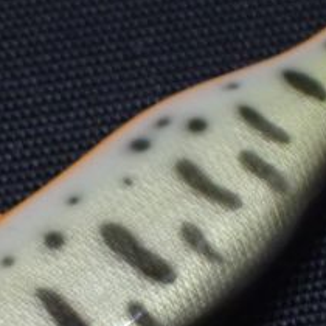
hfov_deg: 6.9
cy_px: 242
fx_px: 2685
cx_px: 42
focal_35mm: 252
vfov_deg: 6.9
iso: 800
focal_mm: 18
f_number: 4.9
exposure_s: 1/100
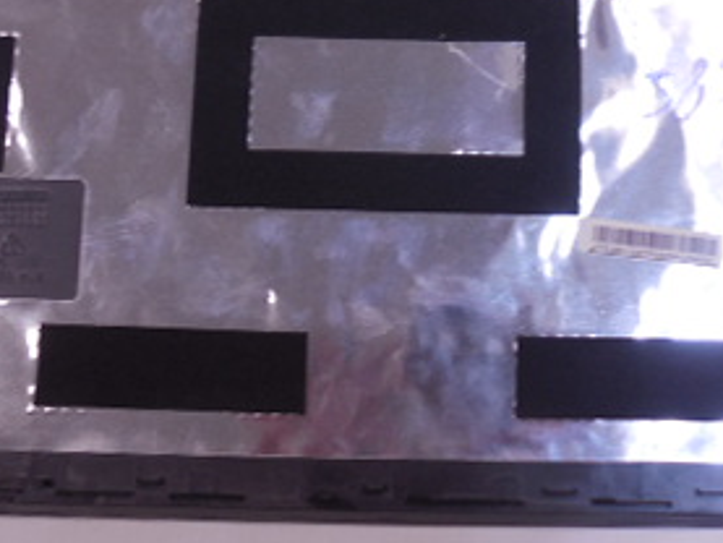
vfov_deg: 23.9
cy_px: 68
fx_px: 1254
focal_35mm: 60
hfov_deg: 32.1
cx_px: 428
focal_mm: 4.6
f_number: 3.5
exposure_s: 1/30
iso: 200
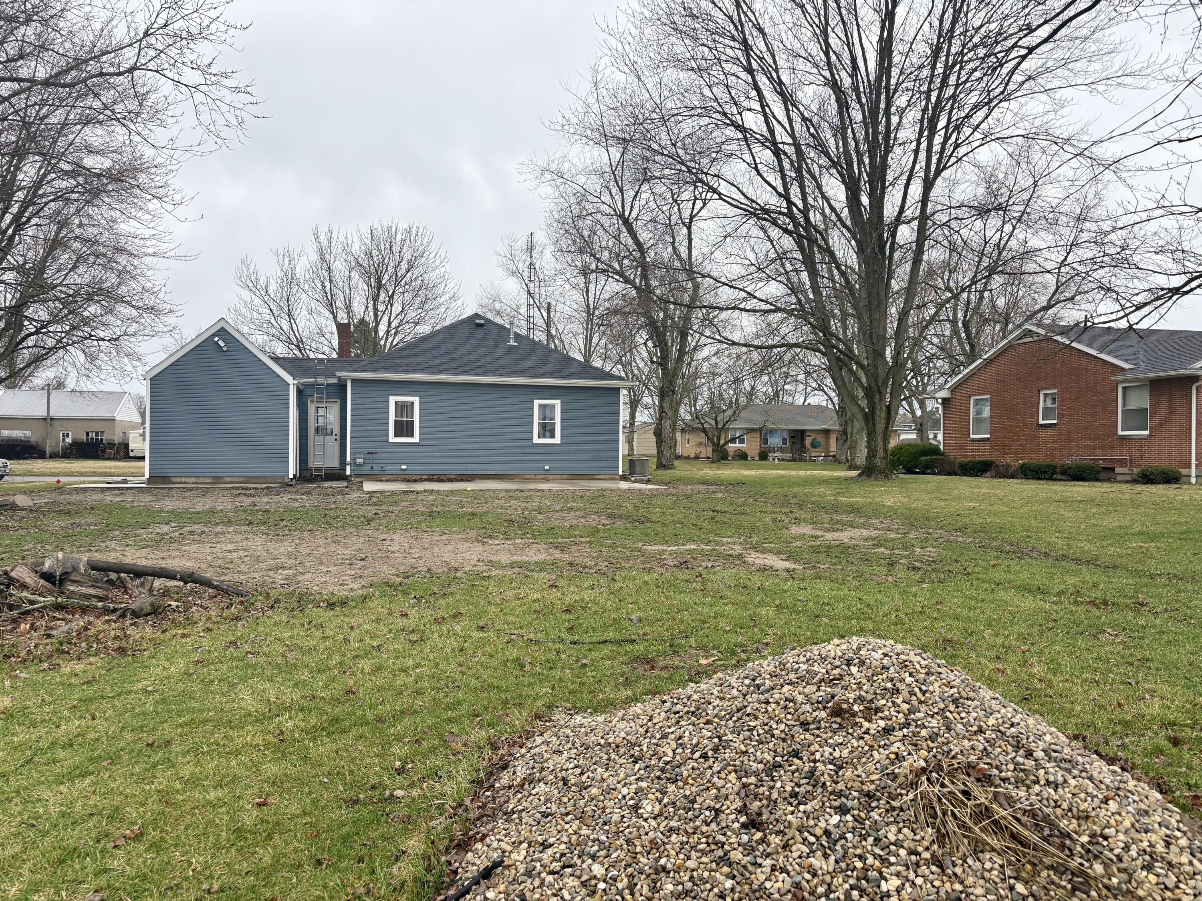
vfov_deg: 53.1
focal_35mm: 26
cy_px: 450
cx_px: 601
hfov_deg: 67.3
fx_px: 903
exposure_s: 1/884
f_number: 1.6
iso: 50
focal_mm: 5.96
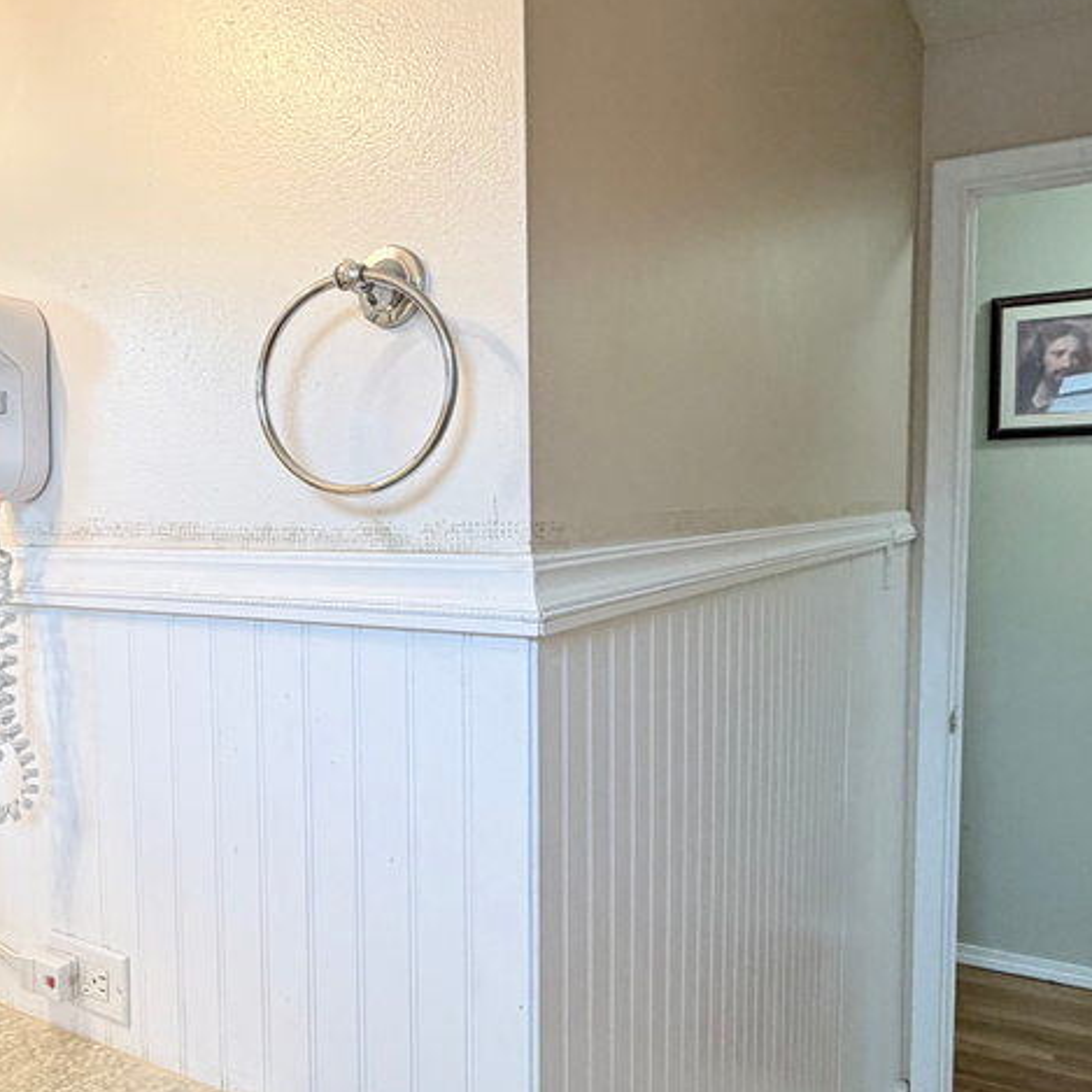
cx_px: 368
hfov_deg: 57.8
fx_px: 964
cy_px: 559
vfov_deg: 59.1
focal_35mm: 27
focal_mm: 2.22
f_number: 2.2
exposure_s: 1/120
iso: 320
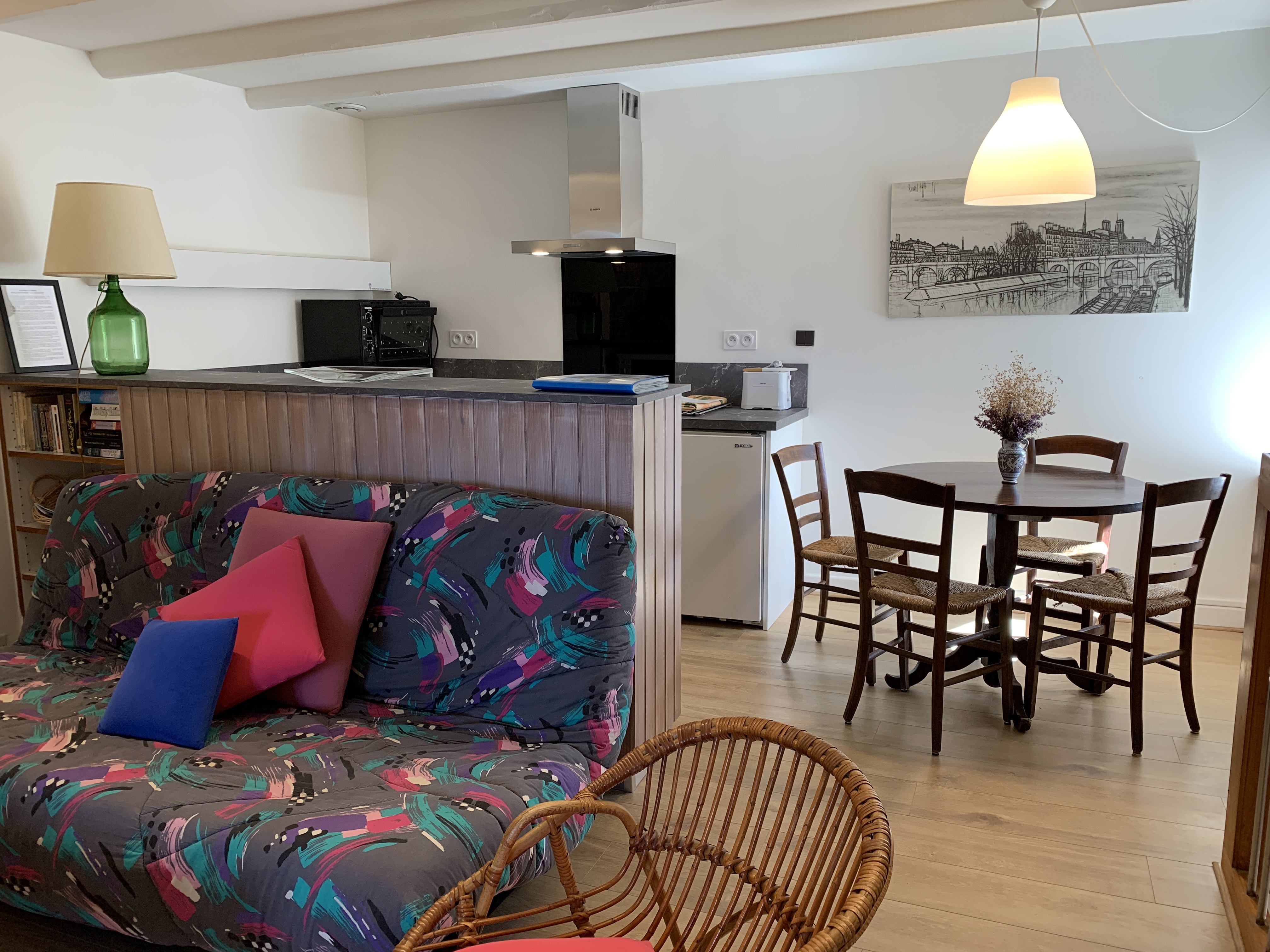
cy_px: 476
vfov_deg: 53.1
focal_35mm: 26
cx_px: 635
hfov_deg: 67.3
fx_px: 954
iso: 80
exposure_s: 1/100
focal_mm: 4.25
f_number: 1.8
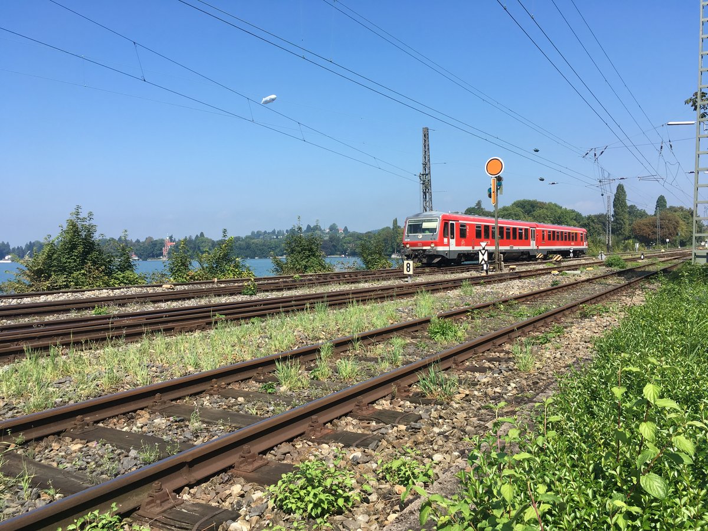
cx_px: 354
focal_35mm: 29
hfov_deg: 61.7
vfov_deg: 48.2
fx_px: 593
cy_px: 266
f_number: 2.2
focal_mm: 4.15
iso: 25
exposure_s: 1/1012
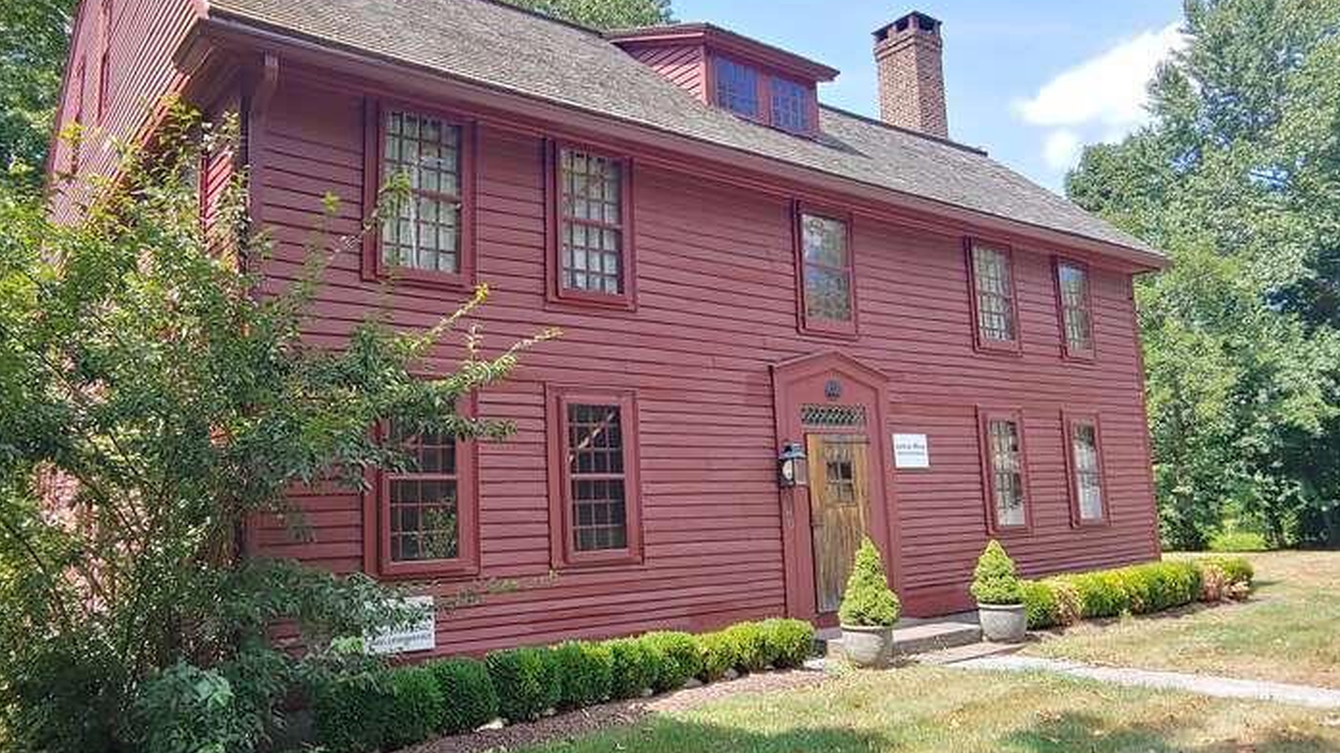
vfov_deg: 46.0
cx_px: 609
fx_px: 888
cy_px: 365
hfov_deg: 73.9
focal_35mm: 25
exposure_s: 1/313
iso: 50
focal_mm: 2.18
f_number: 1.9
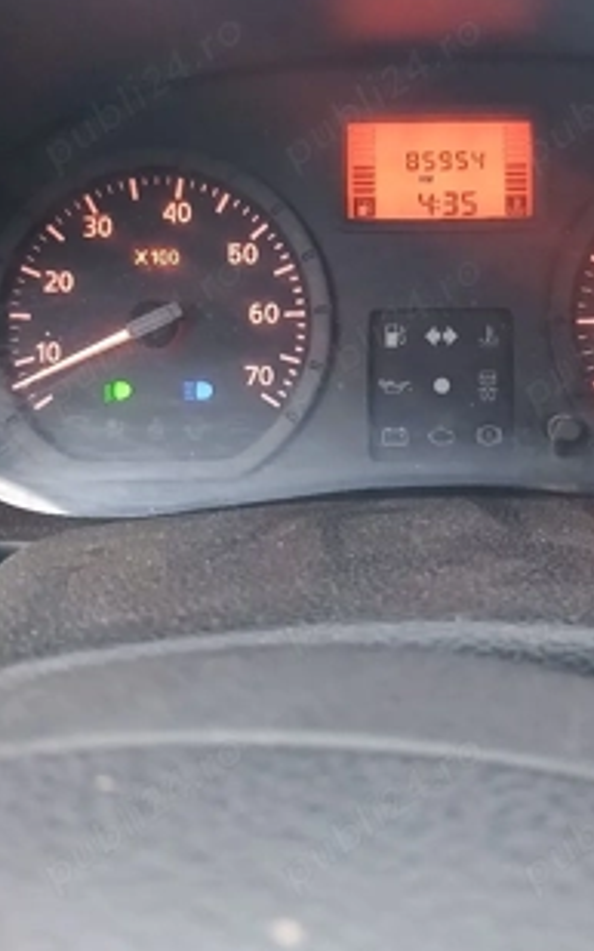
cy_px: 369
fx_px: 959
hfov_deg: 33.7
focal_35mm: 37
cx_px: 443
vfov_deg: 52.3
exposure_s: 1/14.3
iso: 1000
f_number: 1.8
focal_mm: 3.98
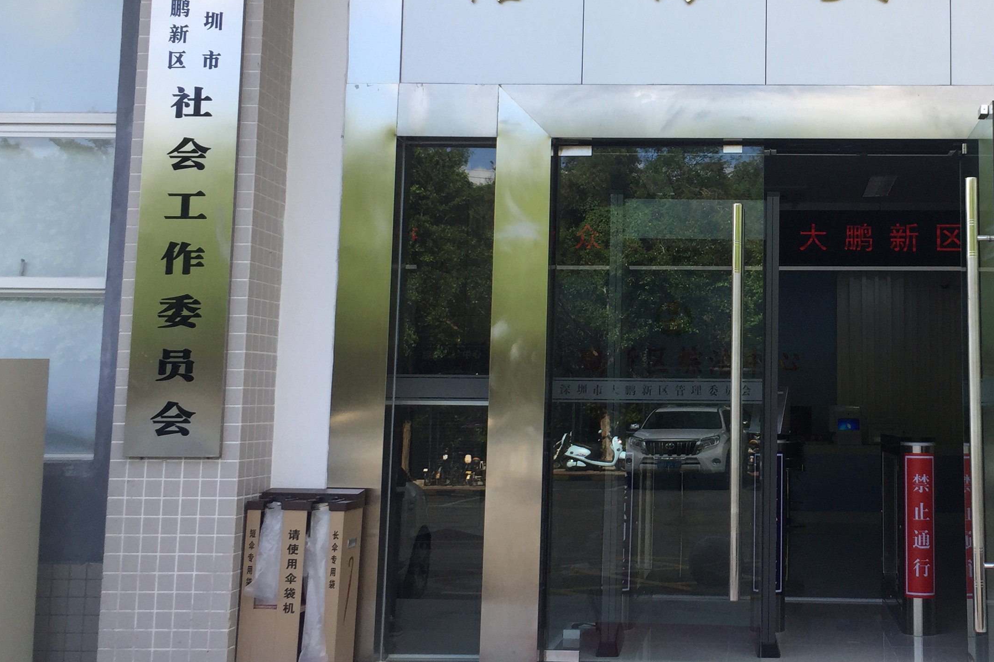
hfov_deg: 41.6
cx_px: 734
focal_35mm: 46
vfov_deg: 29.2
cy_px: 259
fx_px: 1270
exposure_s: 1/542
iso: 32
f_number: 2.2
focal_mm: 4.15
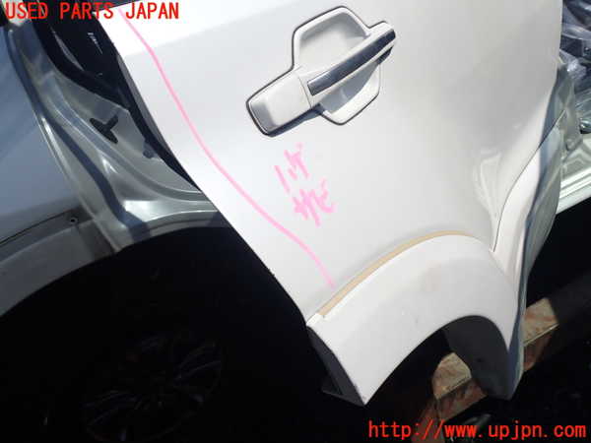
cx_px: 296
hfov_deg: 60.0
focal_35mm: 30
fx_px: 512
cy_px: 222
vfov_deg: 46.8
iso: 100
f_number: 9
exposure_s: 1/250
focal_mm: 5.4
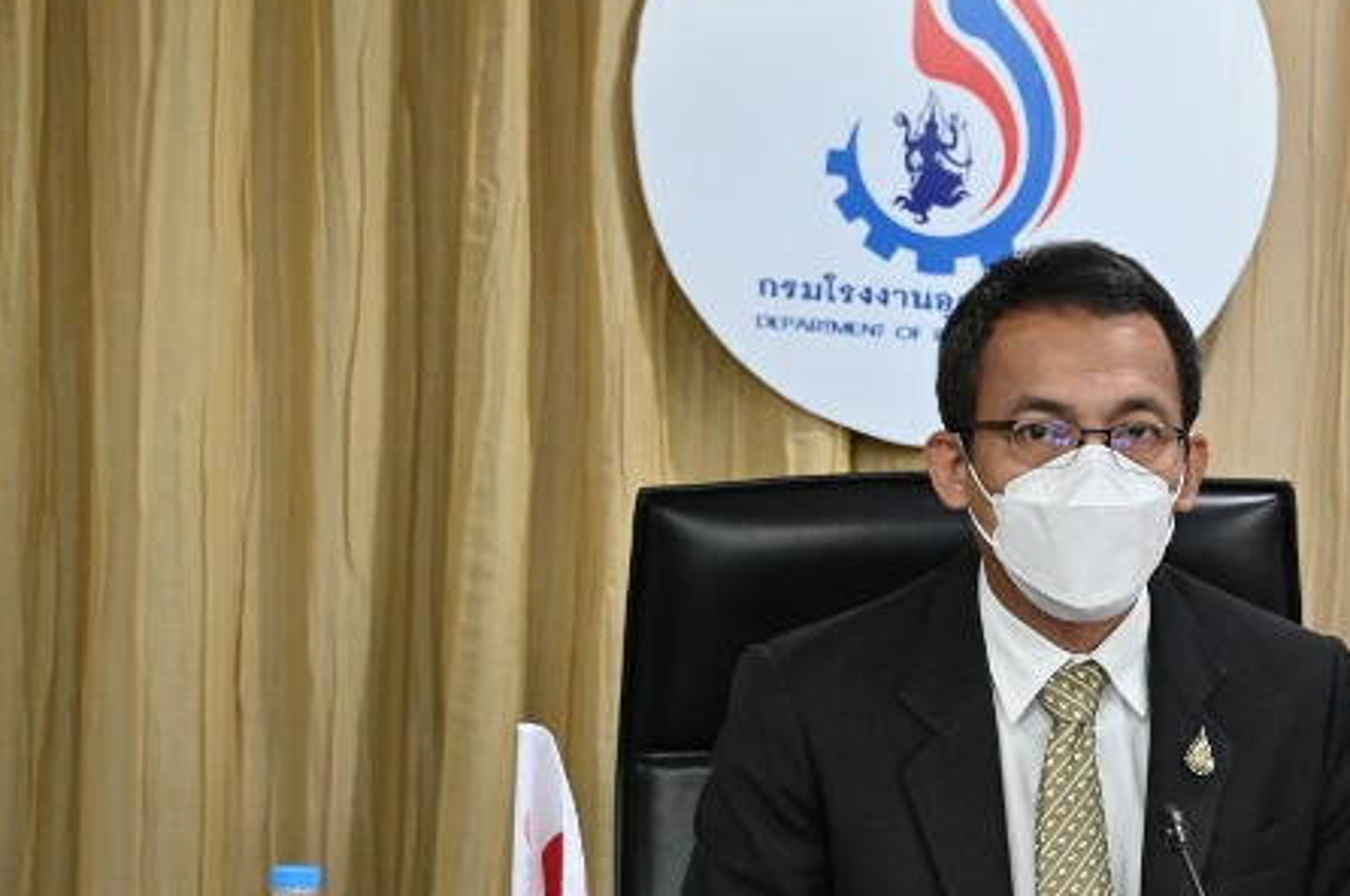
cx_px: 1032
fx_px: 12095
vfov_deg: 4.2
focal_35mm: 323
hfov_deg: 6.4
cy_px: 524
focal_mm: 180
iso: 4000
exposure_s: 1/80
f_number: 5.6
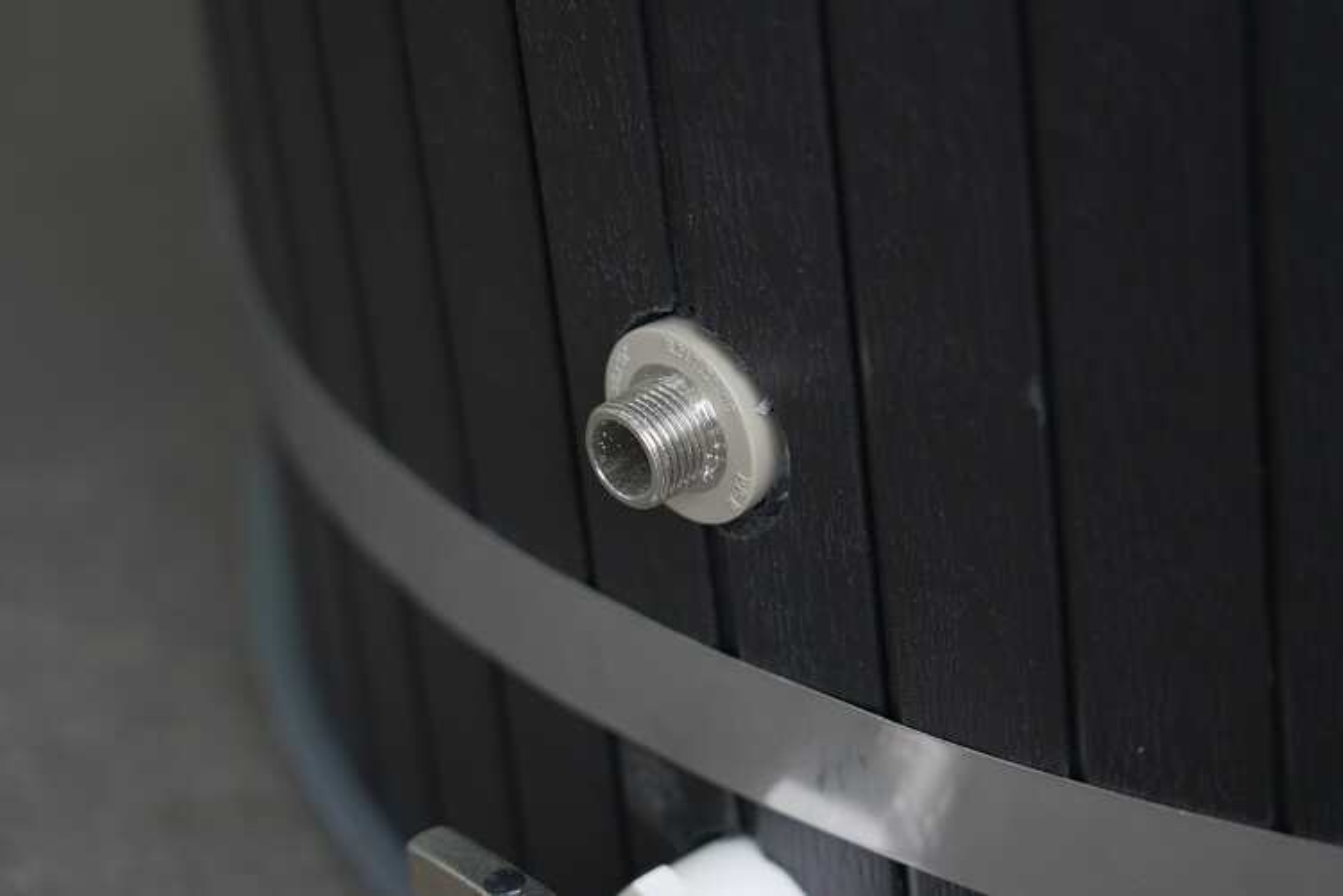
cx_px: 672
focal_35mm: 105
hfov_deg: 19.5
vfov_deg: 13.0
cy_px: 448
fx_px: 3917
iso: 400
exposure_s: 1/250
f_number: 4
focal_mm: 105
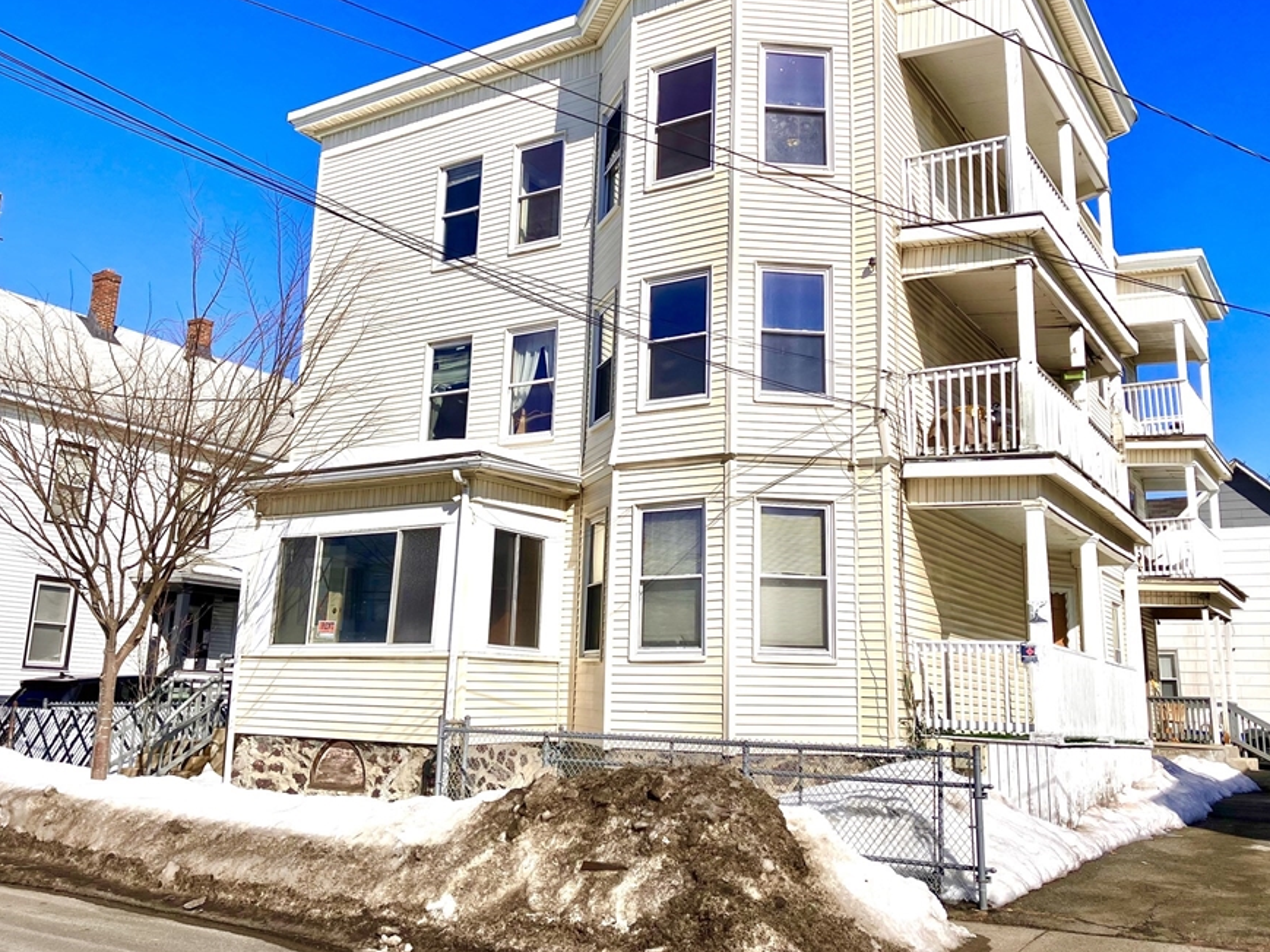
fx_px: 1211
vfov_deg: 42.9
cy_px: 434
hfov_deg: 55.3
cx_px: 605
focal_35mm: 33
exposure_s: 1/6098
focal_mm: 3.99
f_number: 1.8
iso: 32
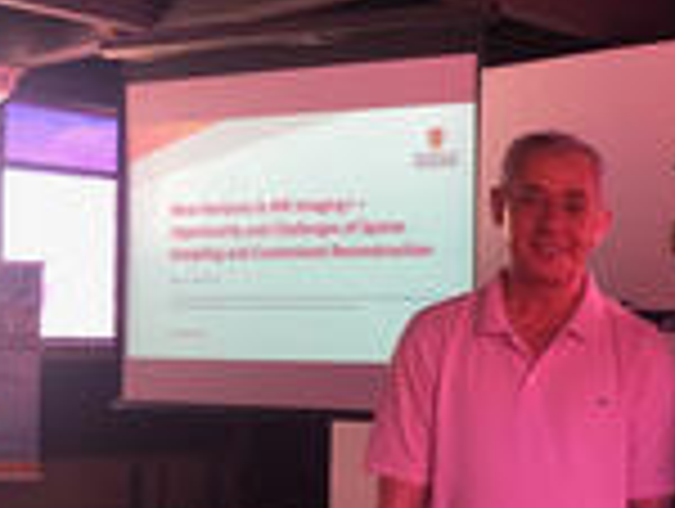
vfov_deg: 21.8
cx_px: 747
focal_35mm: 67
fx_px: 1309
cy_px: 387
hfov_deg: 26.6
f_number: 1.8
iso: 64
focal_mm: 3.99
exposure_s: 1/15
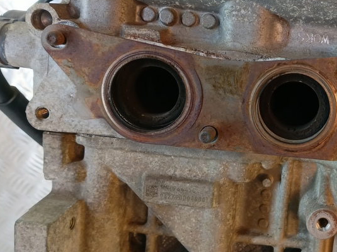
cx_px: 307
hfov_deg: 39.7
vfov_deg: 32.7
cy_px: 92
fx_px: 428
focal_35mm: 44
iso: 239
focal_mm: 4.11
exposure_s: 1/50
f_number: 1.6
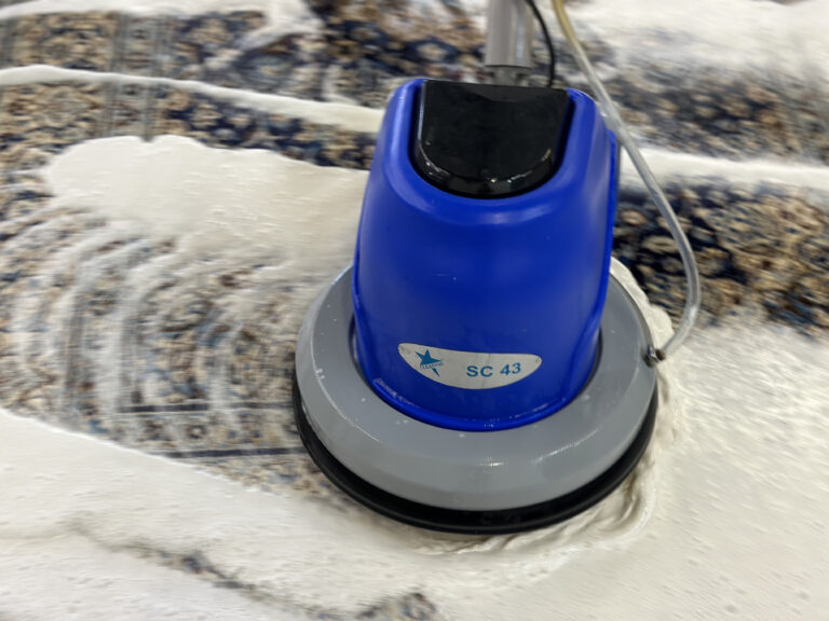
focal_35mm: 48
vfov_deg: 30.3
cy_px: 310
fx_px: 1150
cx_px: 414
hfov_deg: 39.7
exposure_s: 1/60
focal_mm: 6.86
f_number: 1.78
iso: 200
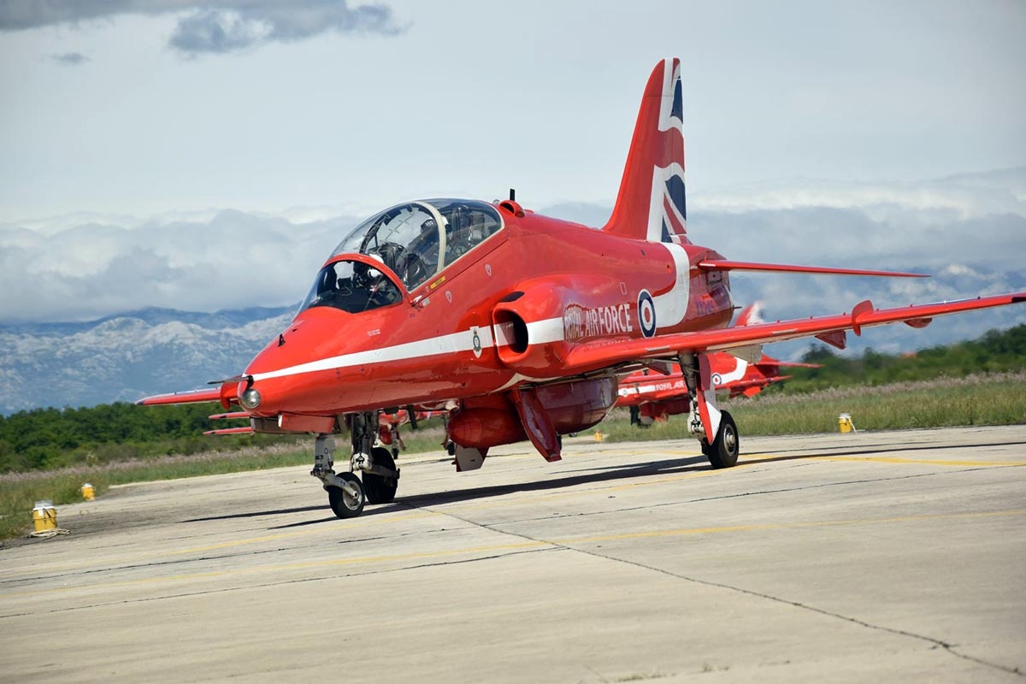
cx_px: 513
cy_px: 342
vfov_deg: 8.7
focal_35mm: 158
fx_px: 4488
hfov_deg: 13.0
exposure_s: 1/640
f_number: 6.3
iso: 100
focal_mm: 105
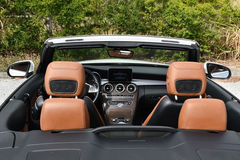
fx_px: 334
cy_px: 80
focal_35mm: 50
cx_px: 120
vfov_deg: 27.0
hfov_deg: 39.6
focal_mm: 25
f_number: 8
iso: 140
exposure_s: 1/250
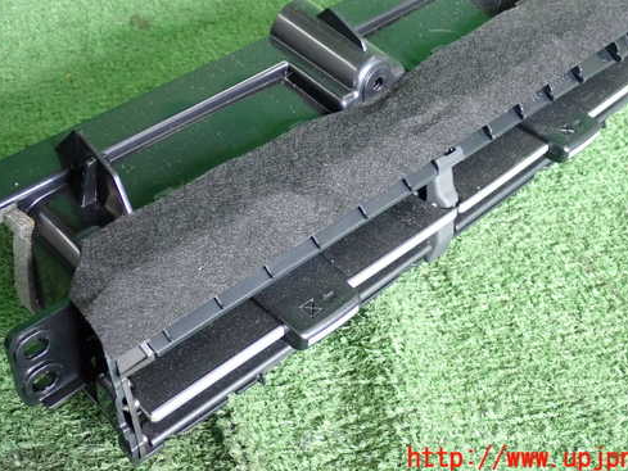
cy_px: 186
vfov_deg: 27.0
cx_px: 312
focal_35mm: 54
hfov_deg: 35.5
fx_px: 980
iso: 800
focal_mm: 7.84
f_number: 2.9
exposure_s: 1/125
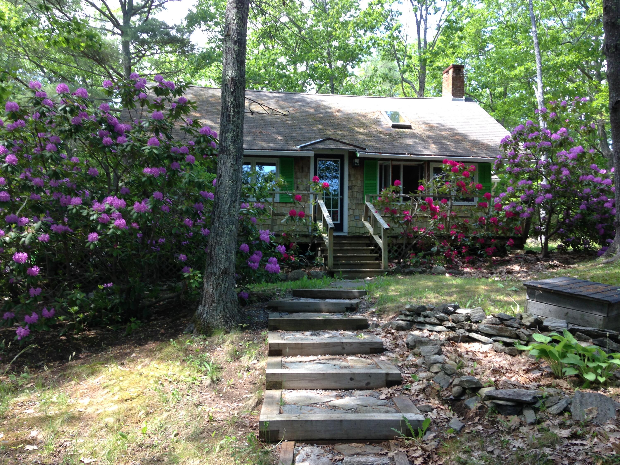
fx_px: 591
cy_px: 232
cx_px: 310
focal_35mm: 33
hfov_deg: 55.4
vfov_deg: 42.9
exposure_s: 1/120
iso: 50
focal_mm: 4.12
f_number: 2.4
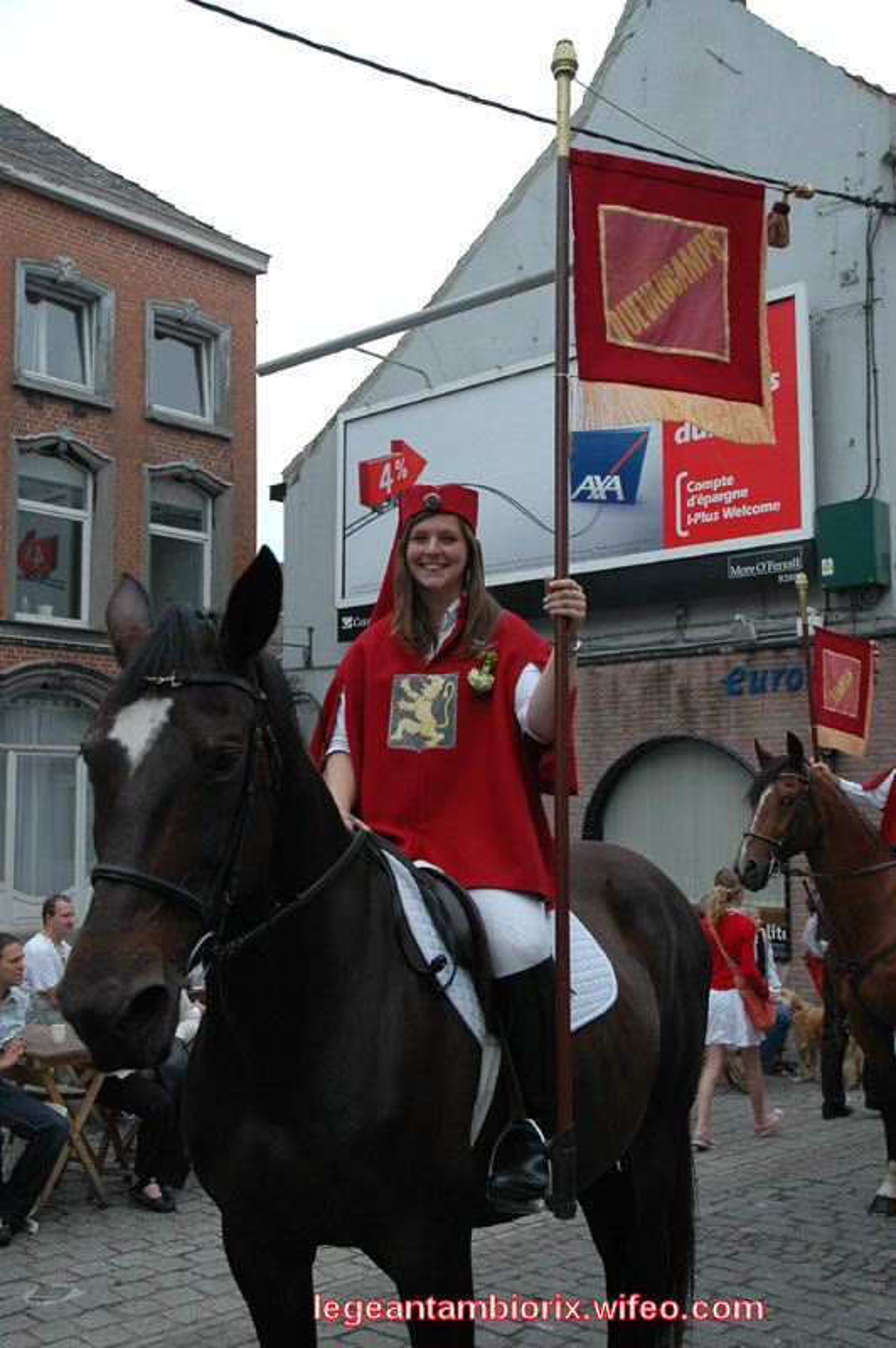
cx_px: 448
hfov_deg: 35.4
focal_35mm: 38
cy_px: 674
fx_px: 1402
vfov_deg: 51.3
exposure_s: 1/1000
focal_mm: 25
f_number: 3.8
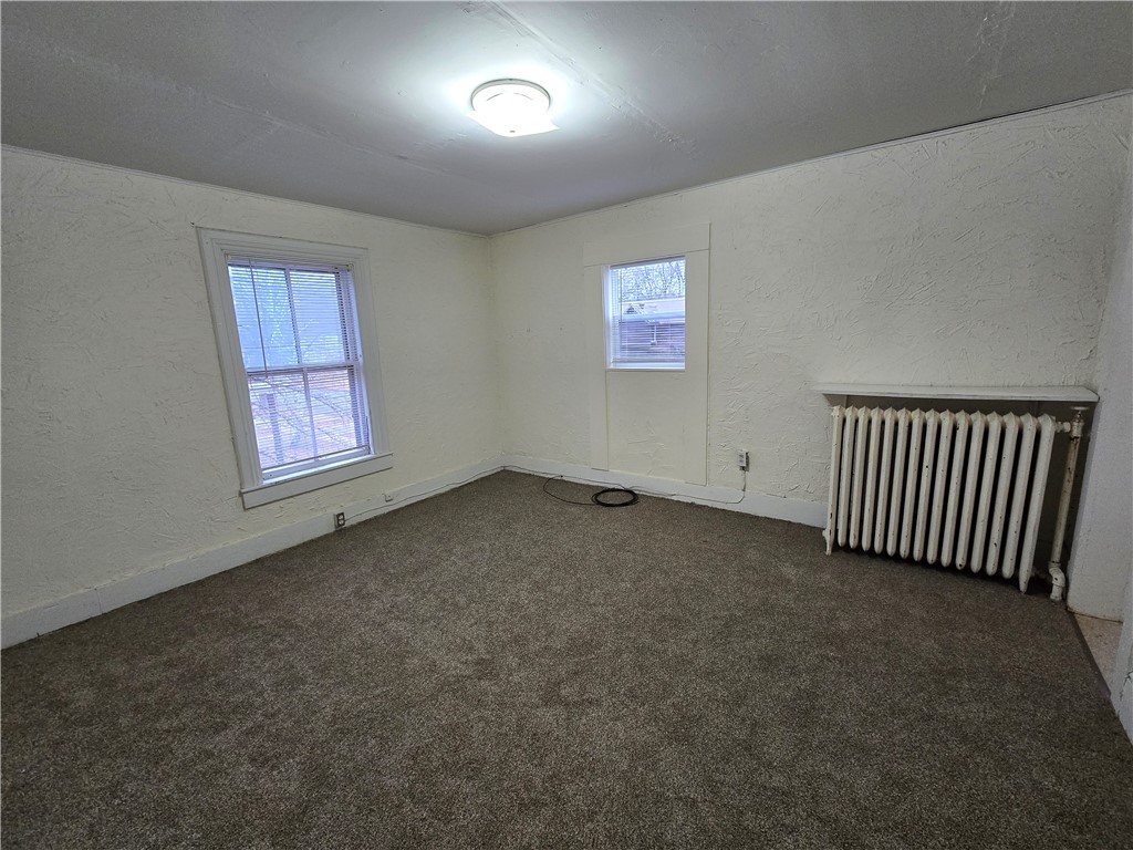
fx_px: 425
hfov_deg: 106.2
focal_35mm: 13
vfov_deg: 89.9
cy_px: 425
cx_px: 566
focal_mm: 2.2
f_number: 2.2
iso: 250
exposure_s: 1/60
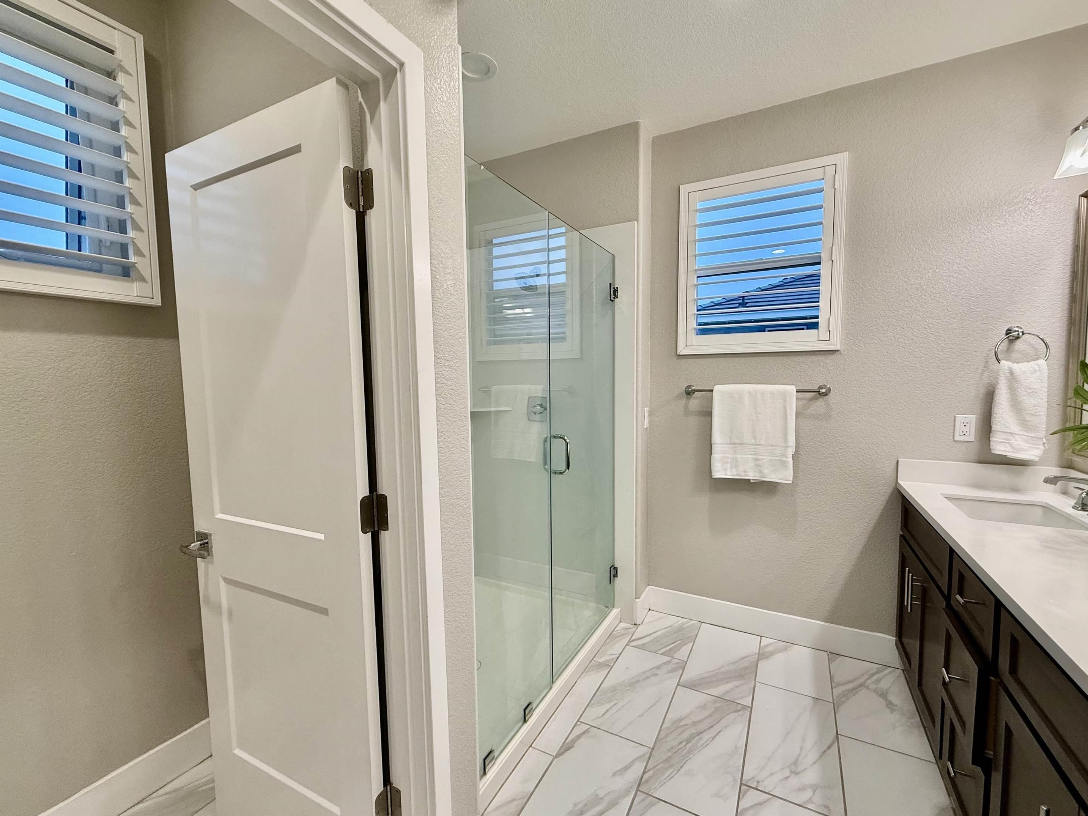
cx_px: 545
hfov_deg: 98.2
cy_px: 415
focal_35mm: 15
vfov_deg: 81.7
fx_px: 471
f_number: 2.2
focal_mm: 2.22
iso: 125
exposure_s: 1/120
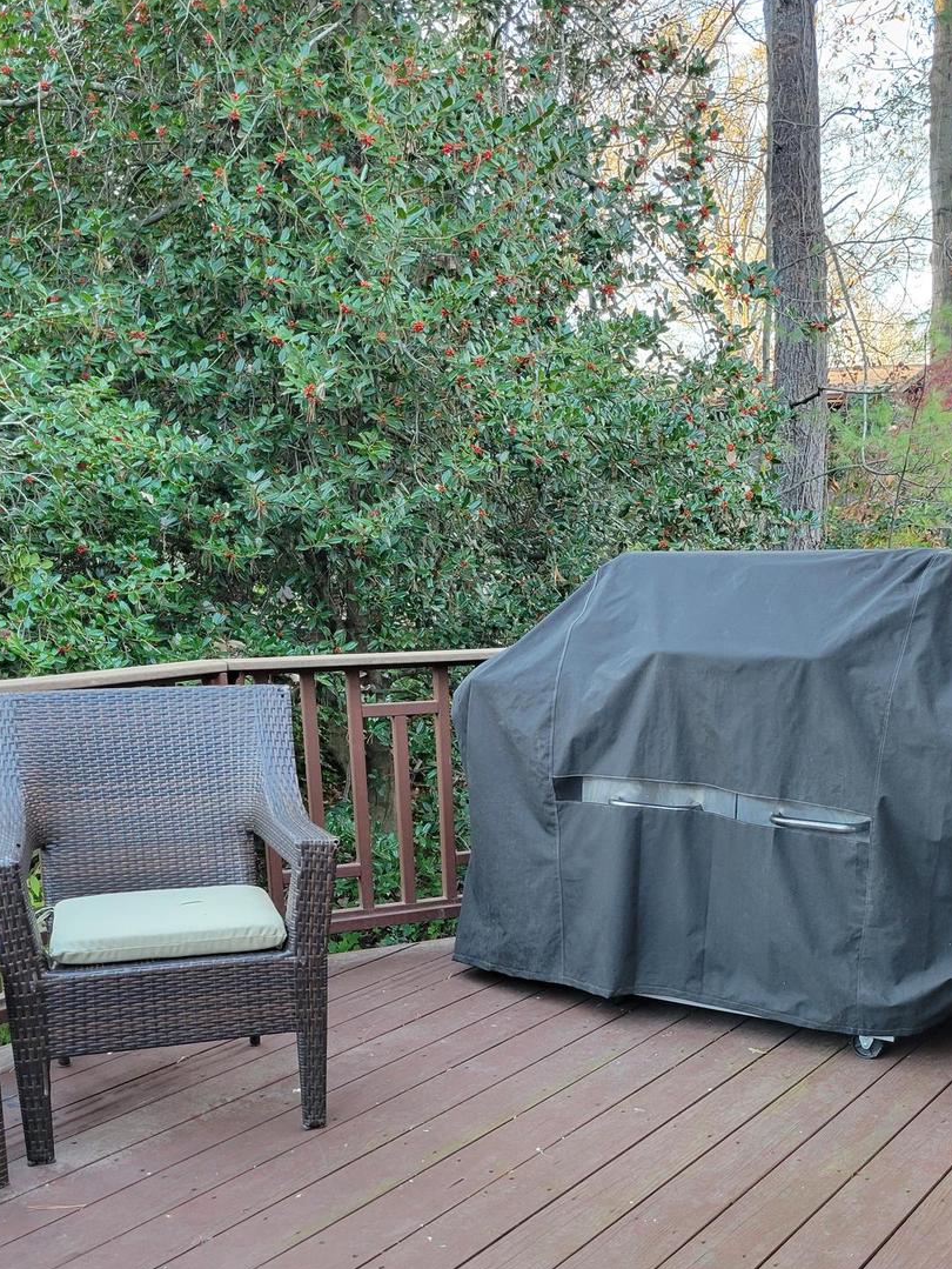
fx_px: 1356
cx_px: 480
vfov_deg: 48.8
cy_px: 896
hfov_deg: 38.7
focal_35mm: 37
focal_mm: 5.4
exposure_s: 1/60
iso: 200
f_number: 1.8
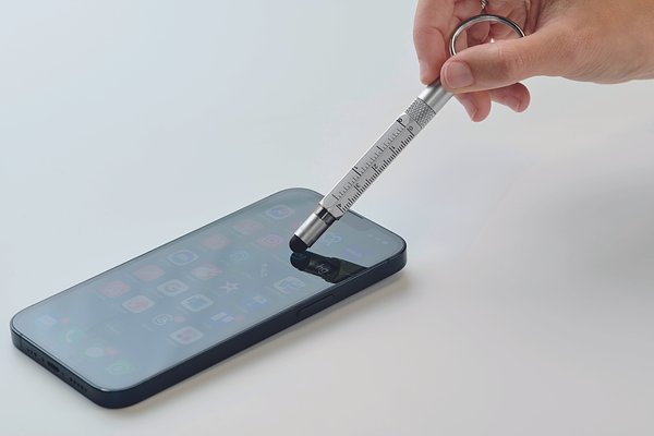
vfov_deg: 13.0
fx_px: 1907
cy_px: 218
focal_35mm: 105
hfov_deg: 19.5
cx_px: 327
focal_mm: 105
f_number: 16
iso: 80
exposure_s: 1/15
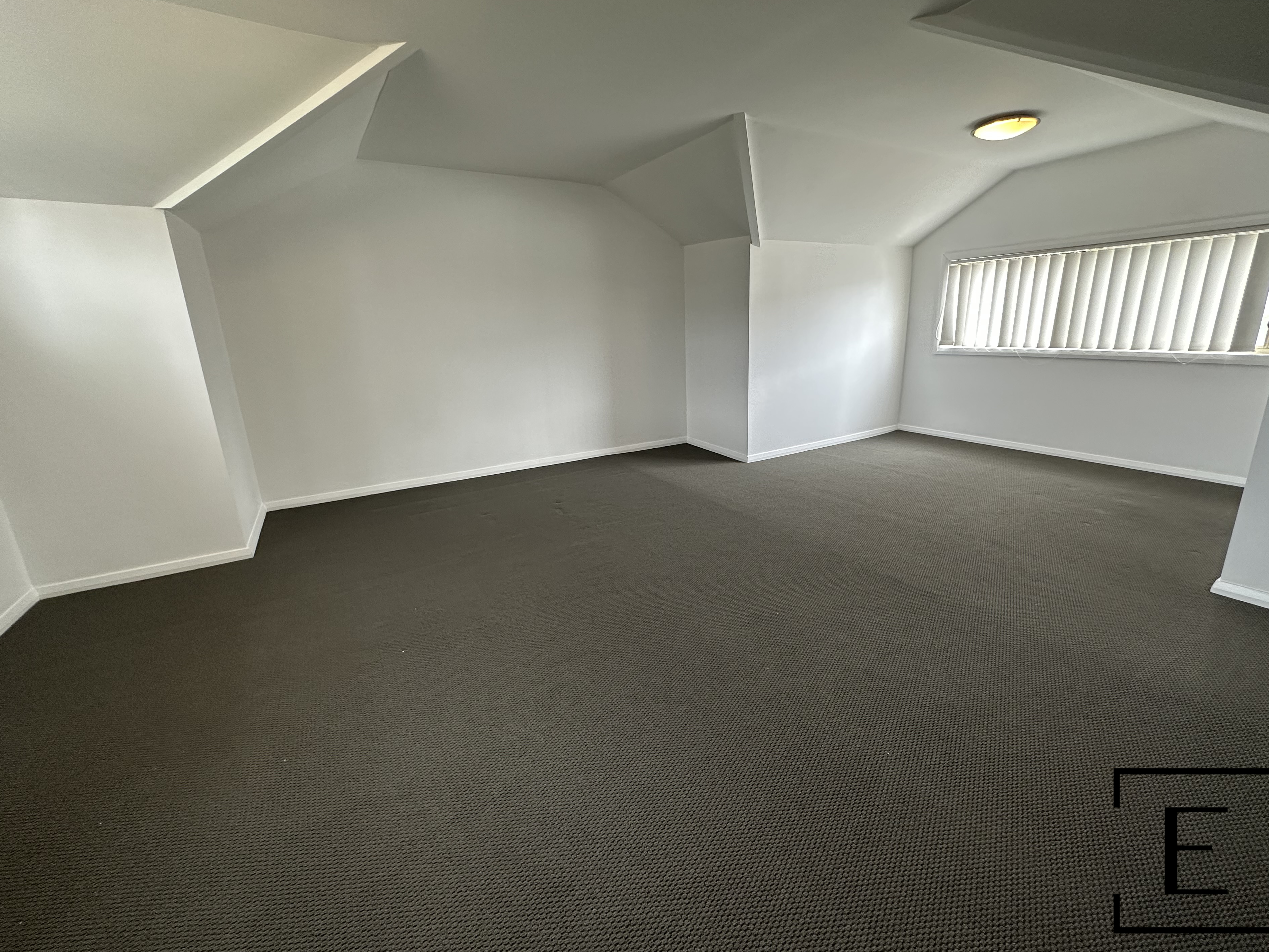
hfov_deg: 98.1
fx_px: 550
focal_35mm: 15
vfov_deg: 81.7
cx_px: 652
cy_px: 468
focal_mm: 2.2
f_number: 2.2
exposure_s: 1/100
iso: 200
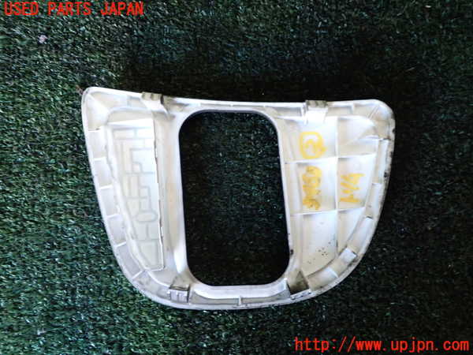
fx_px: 410
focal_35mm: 30
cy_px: 178
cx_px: 236
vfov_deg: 46.8
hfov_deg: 60.0
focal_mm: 5.4
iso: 320
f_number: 2.3
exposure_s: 1/30
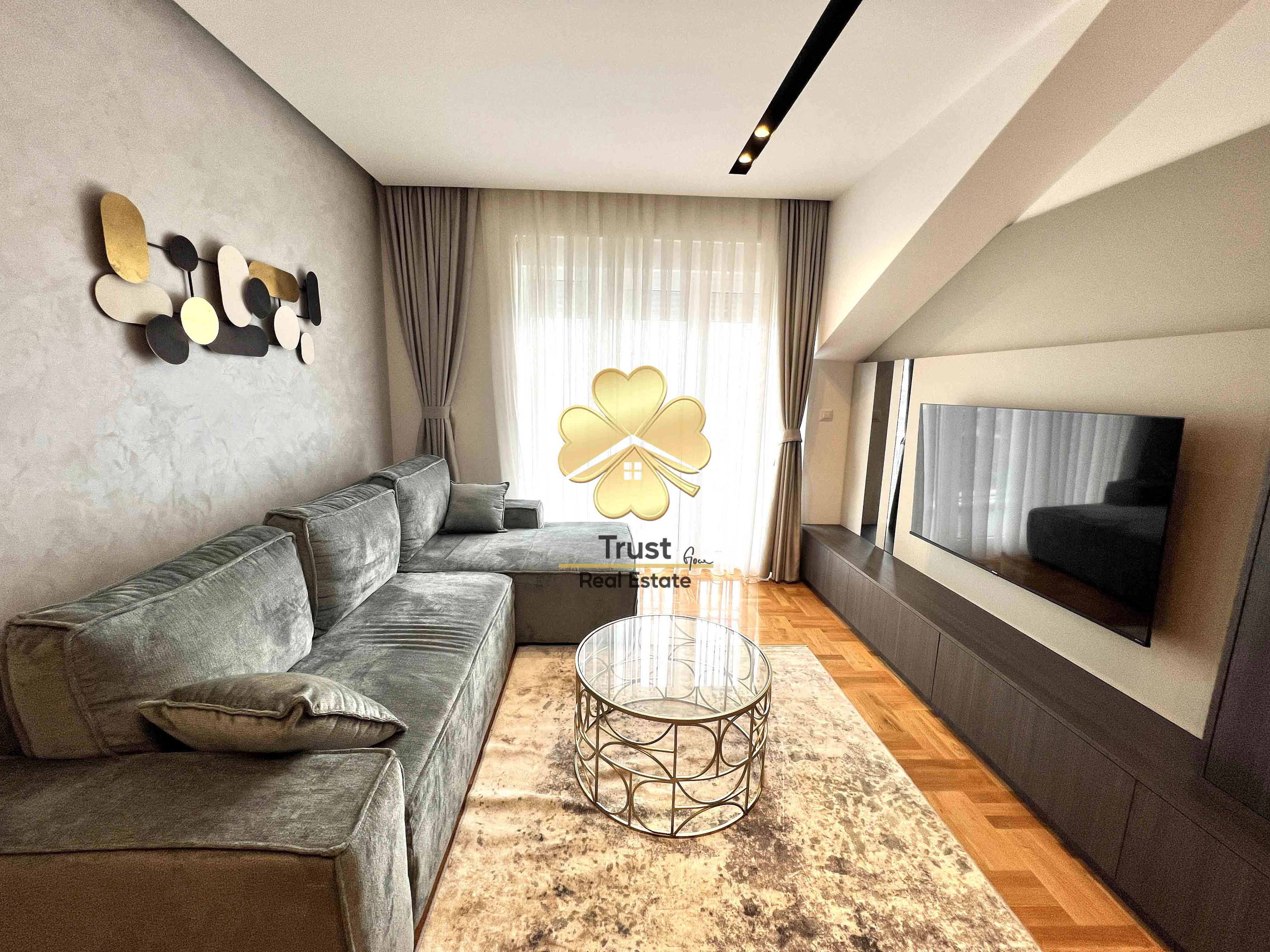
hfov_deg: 106.2
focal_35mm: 13
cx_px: 635
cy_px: 476
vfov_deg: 89.9
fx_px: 477
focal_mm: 1.57
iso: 32
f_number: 1.8
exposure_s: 1/100
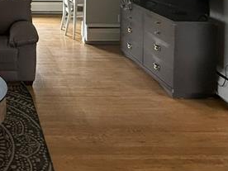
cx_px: -13
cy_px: -51
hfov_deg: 32.9
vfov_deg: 24.5
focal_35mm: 52
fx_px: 343
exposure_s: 1/120
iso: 400
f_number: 2.2
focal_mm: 2.22
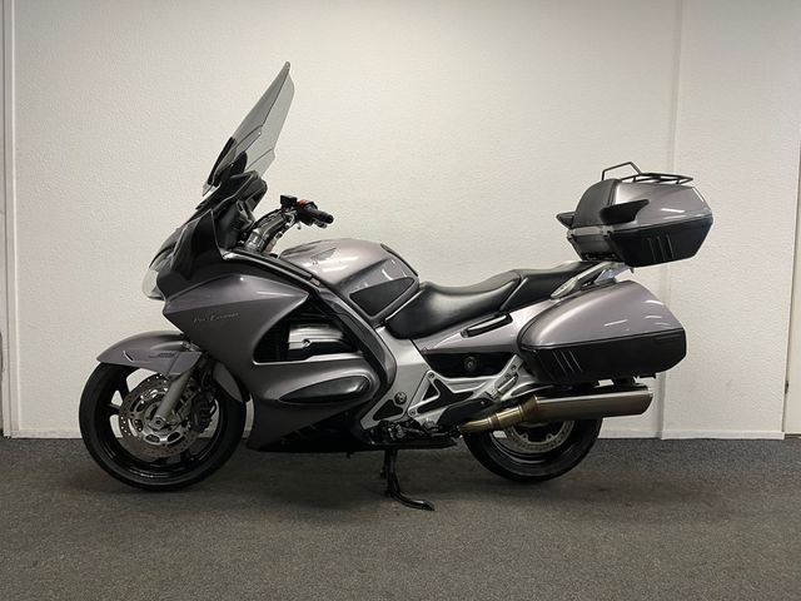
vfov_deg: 53.1
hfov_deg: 67.3
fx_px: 602
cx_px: 400
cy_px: 300
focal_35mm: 26
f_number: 1.6
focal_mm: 5.1
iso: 64
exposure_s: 1/50
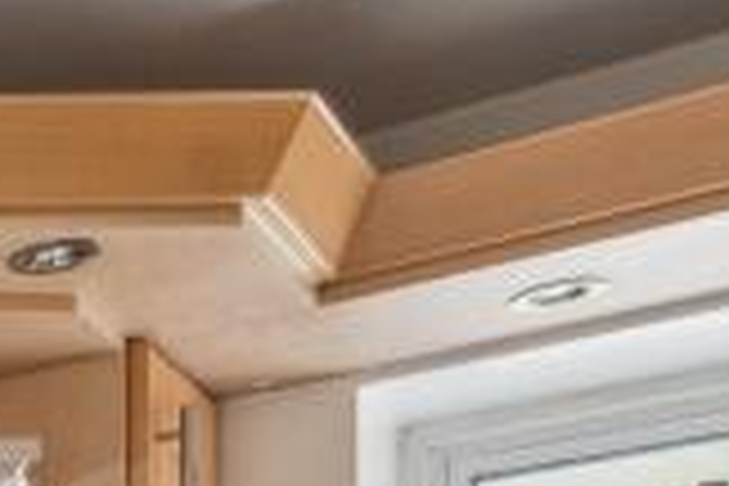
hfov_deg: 13.2
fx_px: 2045
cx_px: -1152
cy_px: 1156
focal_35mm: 101
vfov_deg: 11.3
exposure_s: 1/60
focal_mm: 16
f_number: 6.3
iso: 1600
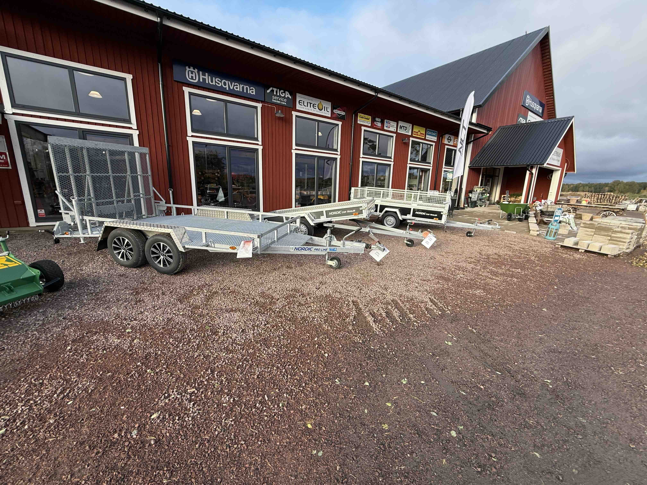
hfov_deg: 102.1
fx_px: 262
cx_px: 324
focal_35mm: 14
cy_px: 242
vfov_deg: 85.7
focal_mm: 2.22
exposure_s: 1/233
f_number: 2.2
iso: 50
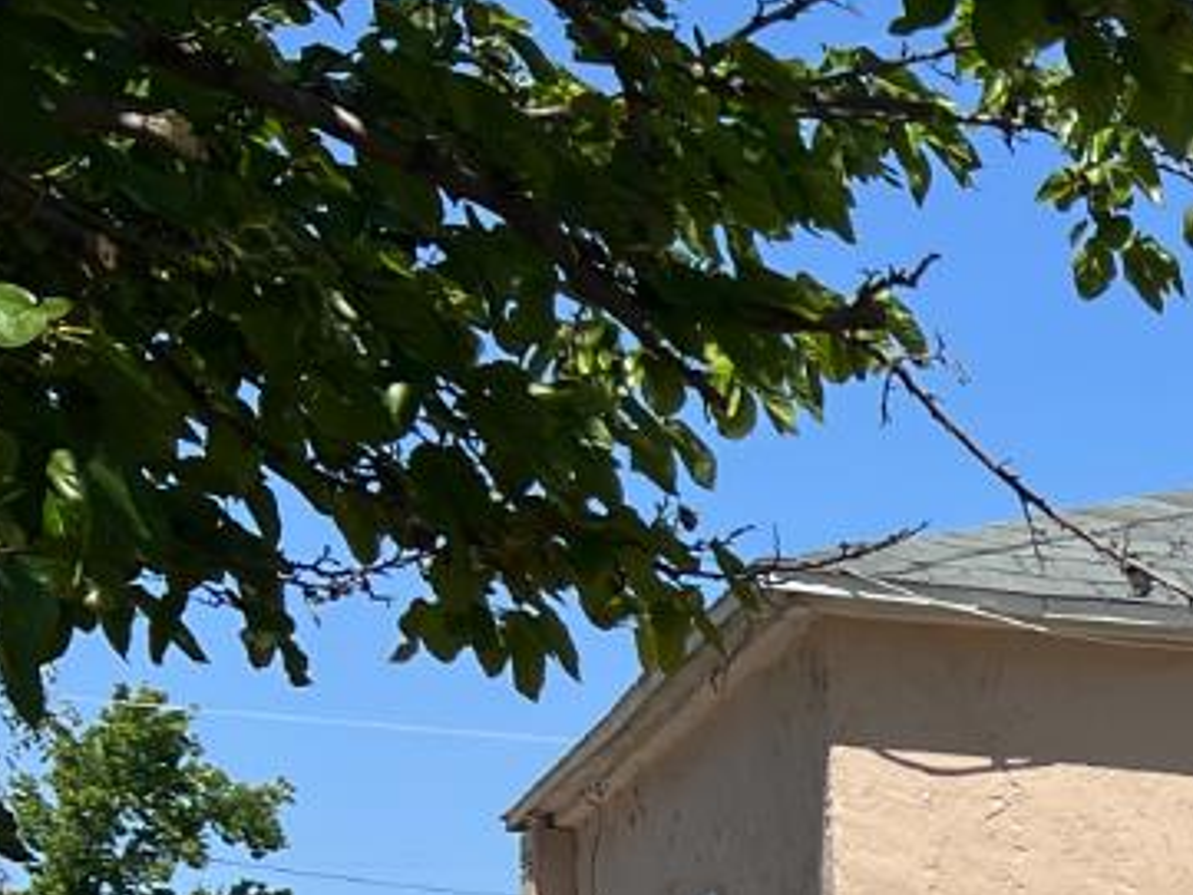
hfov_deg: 14.8
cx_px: 2403
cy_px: 1346
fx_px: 3723
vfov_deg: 13.0
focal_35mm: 108
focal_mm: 5.7
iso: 50
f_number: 1.5
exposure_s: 1/5319
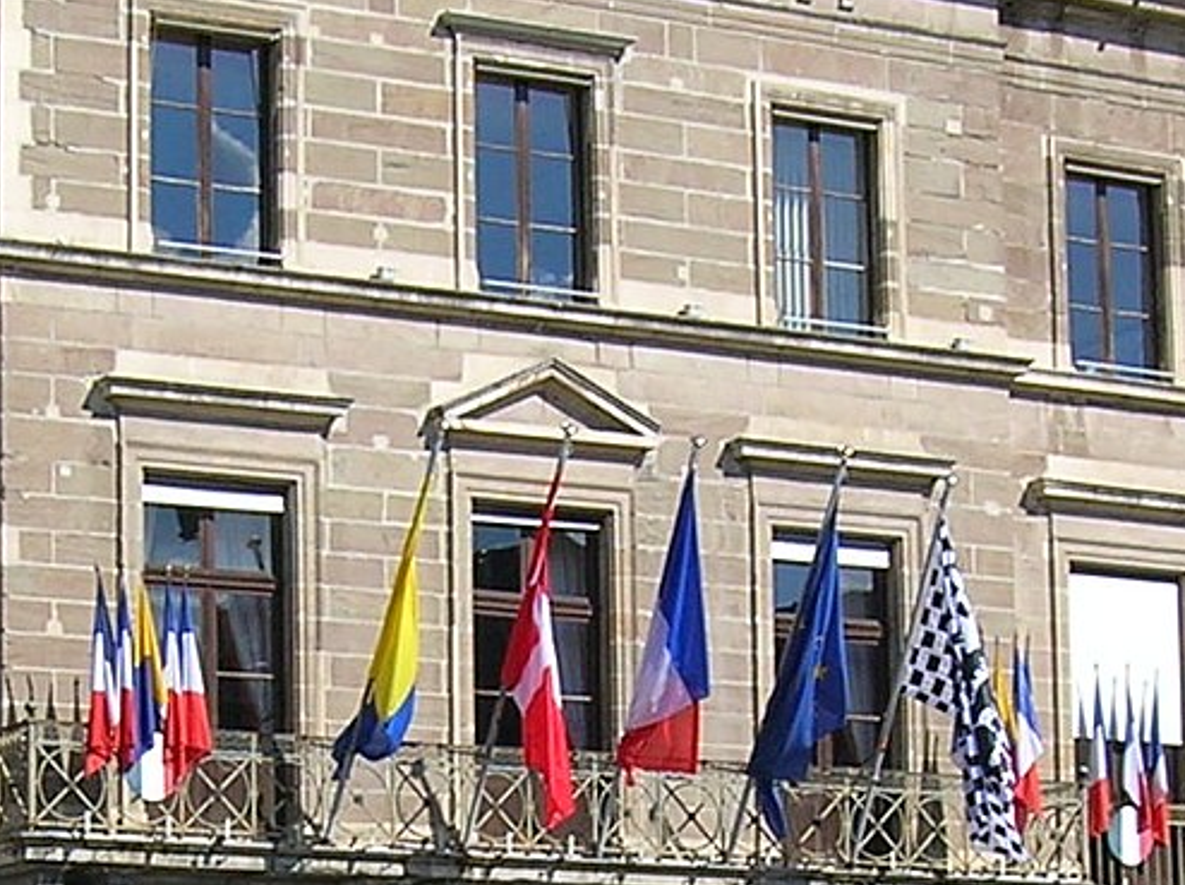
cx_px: 518
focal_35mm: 124
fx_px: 4239
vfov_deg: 11.8
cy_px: 937
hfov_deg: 15.9
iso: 50
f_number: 4.9
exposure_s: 1/402
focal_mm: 5.7
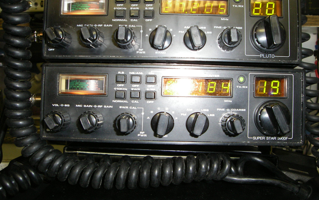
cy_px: 80
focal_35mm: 41
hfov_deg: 48.2
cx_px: 161
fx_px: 356
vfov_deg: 31.2
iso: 200
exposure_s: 1/50
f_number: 2.7
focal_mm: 6.2
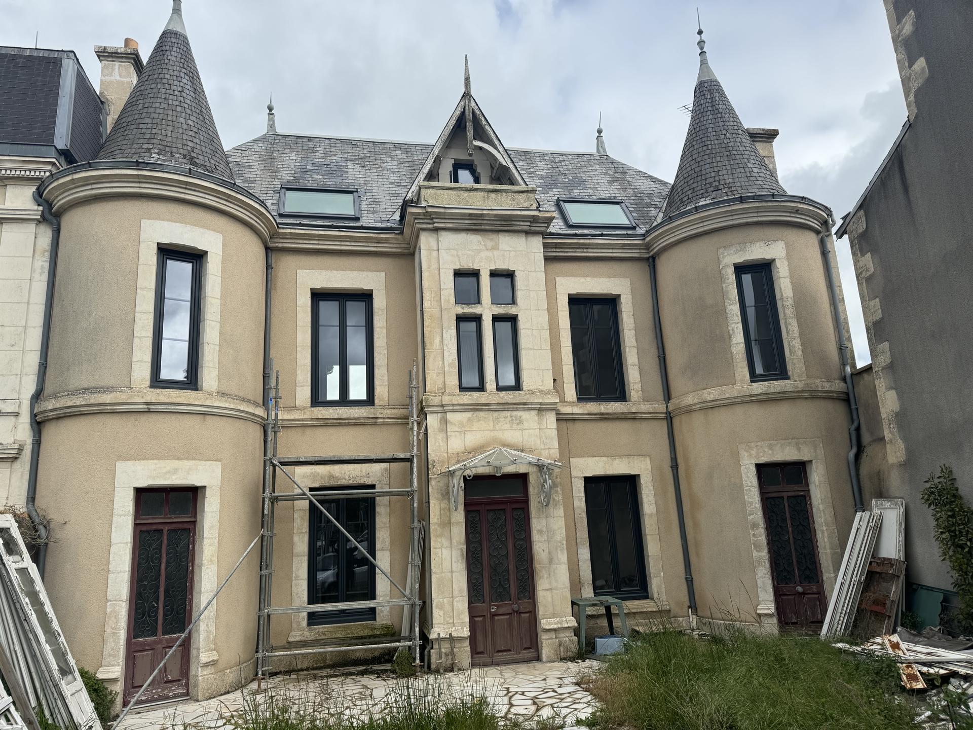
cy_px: 365
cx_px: 486
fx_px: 675
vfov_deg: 56.8
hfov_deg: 71.6
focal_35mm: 24
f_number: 1.78
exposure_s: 1/2105
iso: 80
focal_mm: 6.76
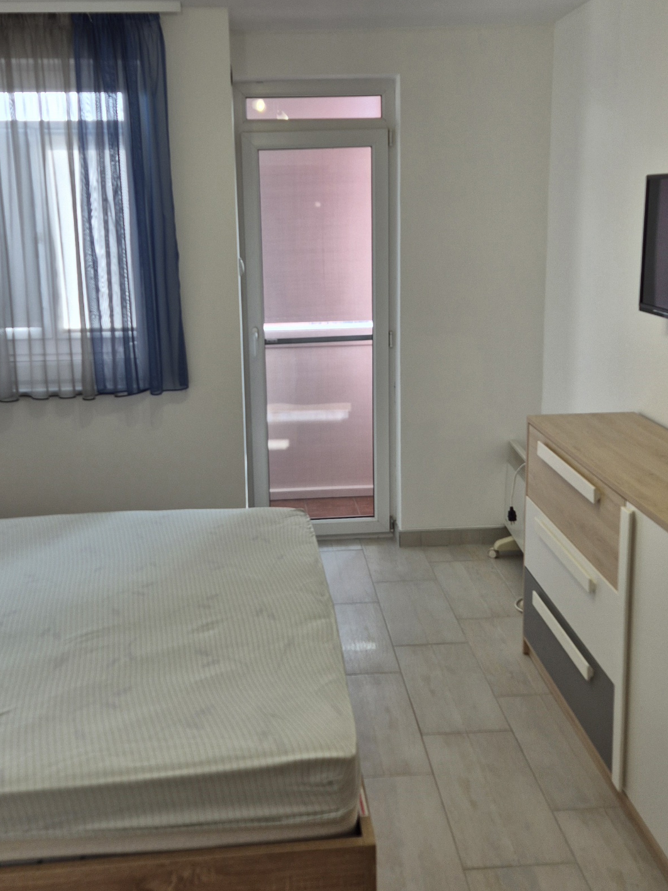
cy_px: 386
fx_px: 900
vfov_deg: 52.5
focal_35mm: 35
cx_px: 305
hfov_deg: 40.7
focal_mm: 5.4
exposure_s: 1/100
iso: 32
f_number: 1.8
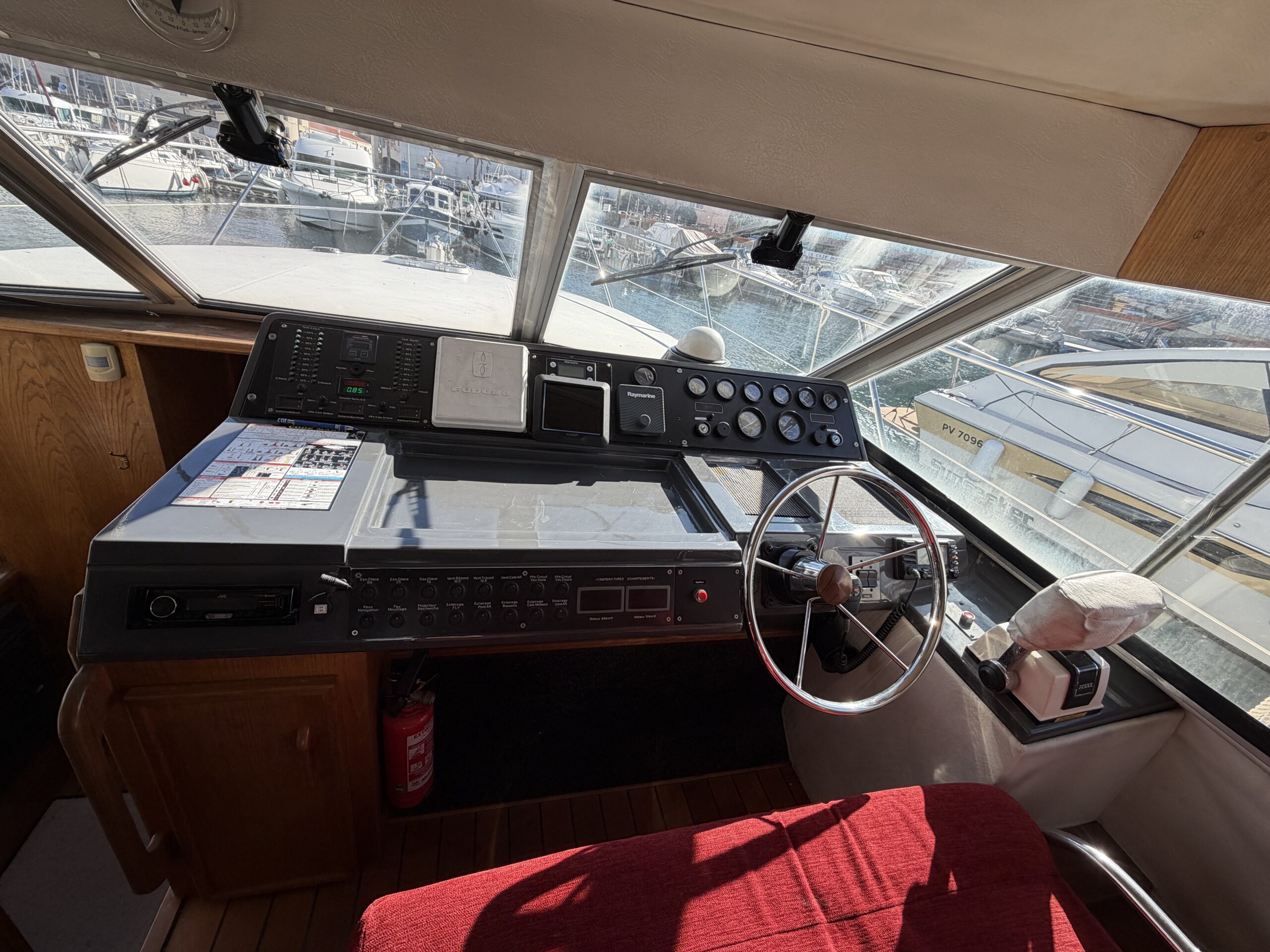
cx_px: 635
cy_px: 476
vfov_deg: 85.7
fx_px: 514
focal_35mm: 14
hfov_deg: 102.1
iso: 40
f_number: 2.2
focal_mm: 2.22
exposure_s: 1/502
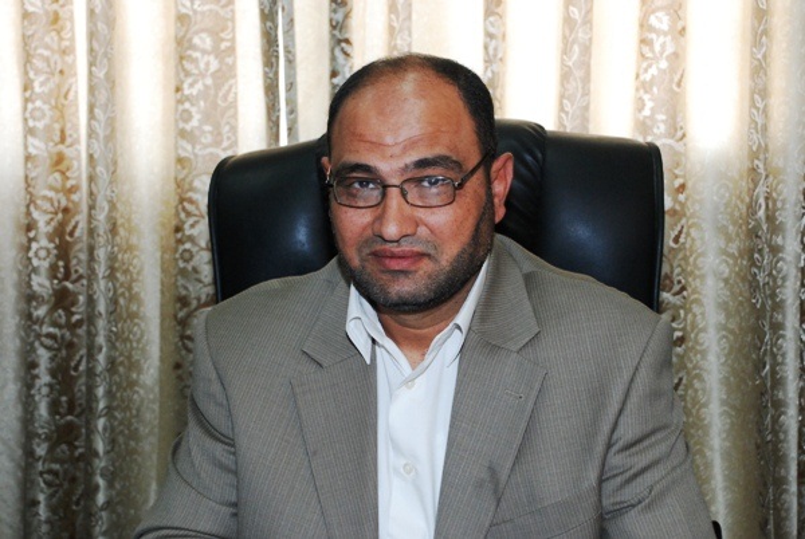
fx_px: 1747
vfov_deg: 17.6
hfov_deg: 26.0
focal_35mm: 78
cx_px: 402
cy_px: 270
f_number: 7.1
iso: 800
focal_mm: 52
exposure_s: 1/60
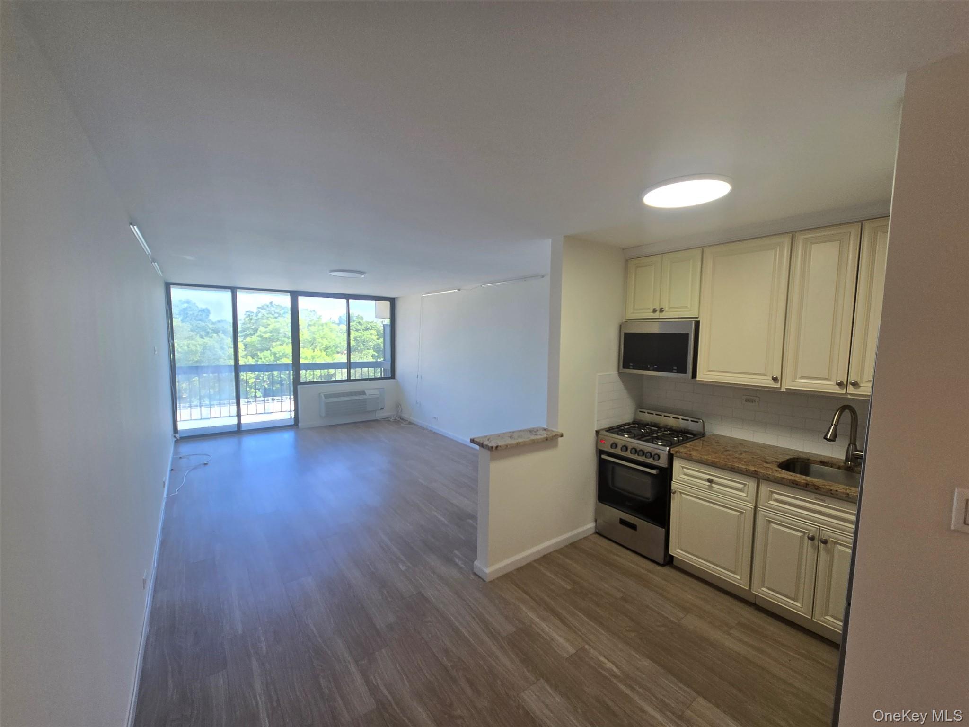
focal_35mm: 13
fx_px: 364
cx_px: 484
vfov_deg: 89.9
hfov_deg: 106.2
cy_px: 364
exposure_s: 1/120
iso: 64
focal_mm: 2.2
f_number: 2.2
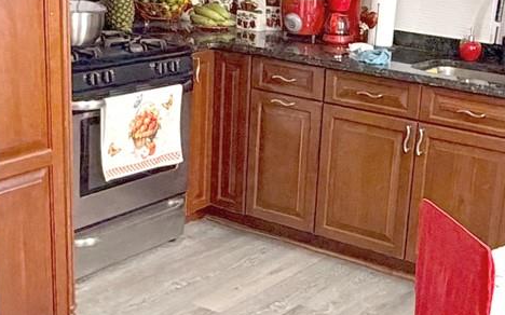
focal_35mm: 65
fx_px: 894
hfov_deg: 31.3
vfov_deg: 20.0
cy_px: 190
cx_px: 332
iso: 320
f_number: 2.2
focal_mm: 2.22
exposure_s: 1/60
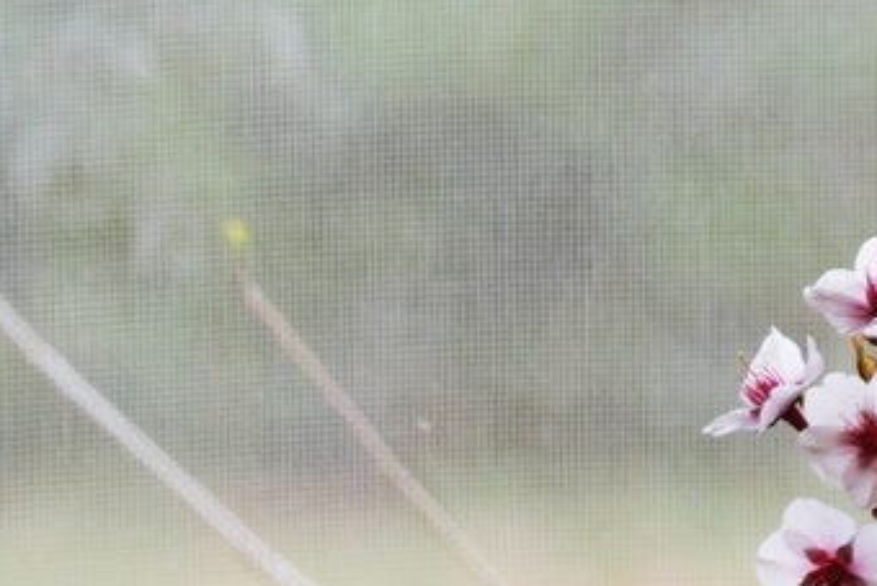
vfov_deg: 2.6
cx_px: 1354
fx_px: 13062
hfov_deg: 3.8
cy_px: -256
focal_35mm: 536
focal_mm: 101.2
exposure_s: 1/80
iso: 500
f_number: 5.4
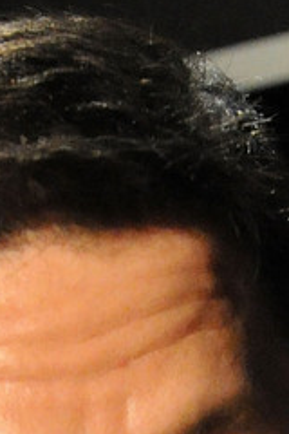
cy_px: 1030
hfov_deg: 5.6
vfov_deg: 7.8
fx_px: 2950
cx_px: 23
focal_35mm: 245
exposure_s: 1/200
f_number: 5.6
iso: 12800
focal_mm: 40
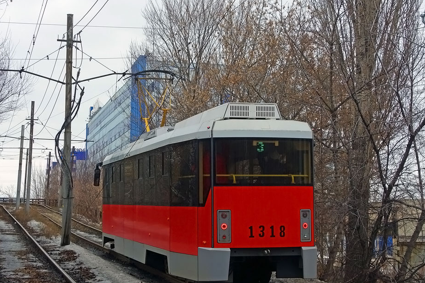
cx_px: 221
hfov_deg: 33.4
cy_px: 145
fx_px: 708
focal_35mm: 60
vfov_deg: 22.6
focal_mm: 16.99
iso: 125
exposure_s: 1/500
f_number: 3.5
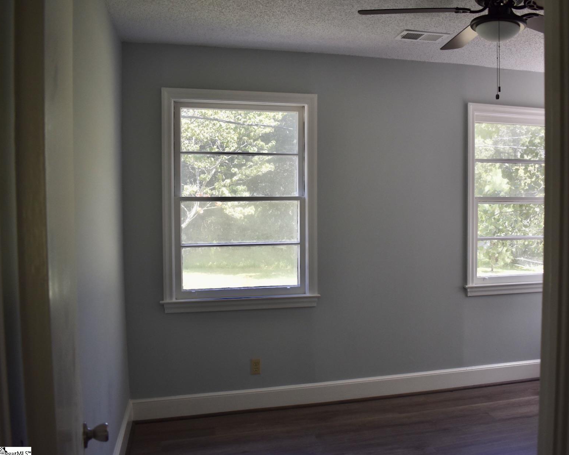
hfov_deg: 56.7
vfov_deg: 47.1
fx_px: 522
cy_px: 226
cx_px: 346
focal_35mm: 31
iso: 400
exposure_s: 1/250
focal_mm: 18
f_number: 3.5
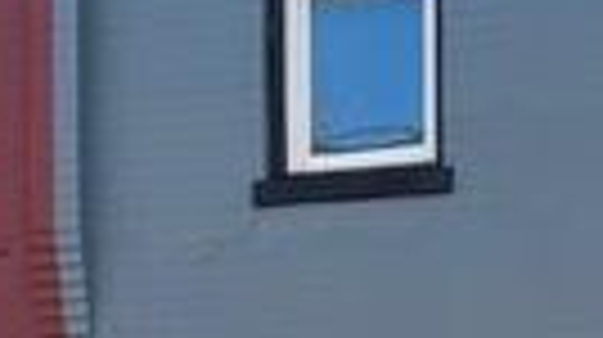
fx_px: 2076
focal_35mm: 130
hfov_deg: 16.3
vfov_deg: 8.9
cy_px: 579
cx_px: 558
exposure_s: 1/1131
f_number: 1.78
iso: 80
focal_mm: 6.76
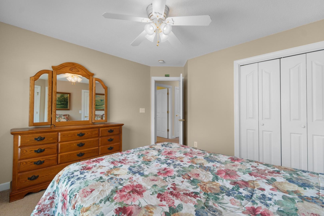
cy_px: 108
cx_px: 162
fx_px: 135
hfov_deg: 100.4
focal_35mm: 15
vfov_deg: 77.3
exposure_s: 1/20
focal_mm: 10
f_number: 4.5
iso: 100
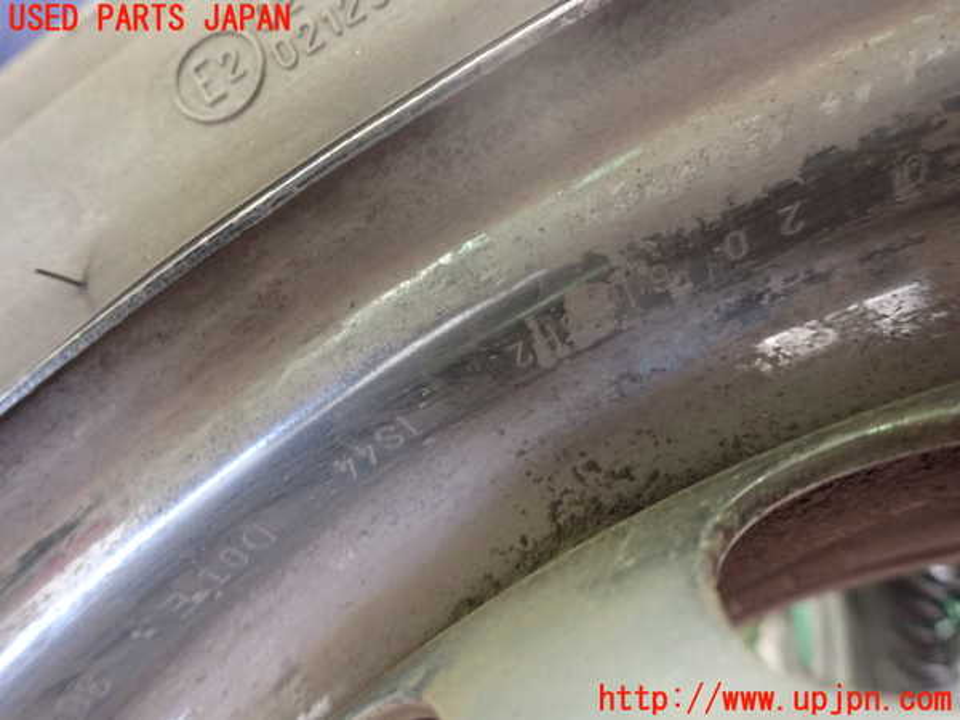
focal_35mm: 25
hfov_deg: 69.4
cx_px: 480
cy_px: 360
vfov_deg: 54.9
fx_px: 693
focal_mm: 4.5
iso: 800
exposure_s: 1/25
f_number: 2
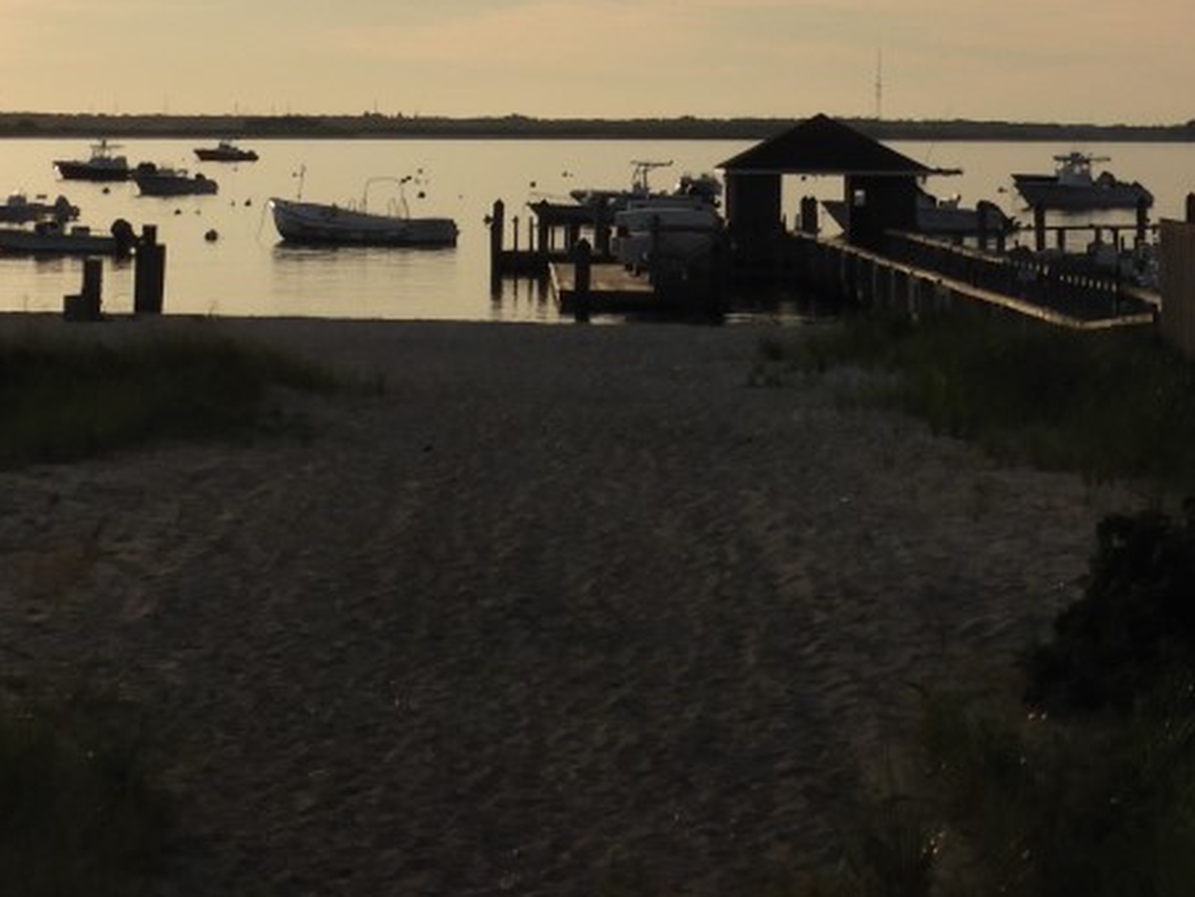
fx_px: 5490
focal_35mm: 159
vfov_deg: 9.2
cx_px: 942
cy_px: -195
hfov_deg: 12.4
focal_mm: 9
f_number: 4
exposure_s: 1/1600
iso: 100
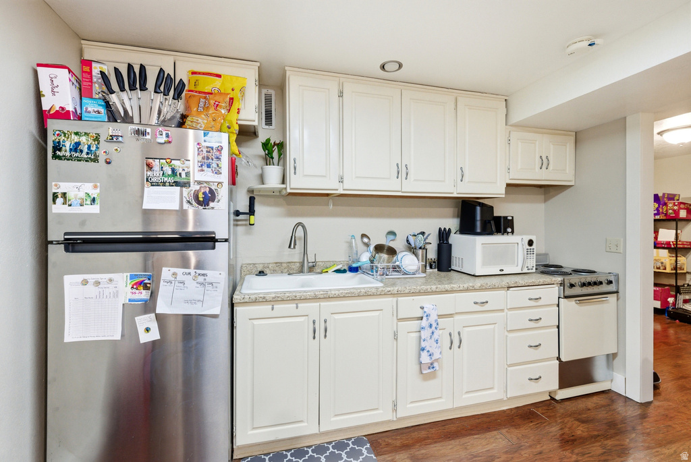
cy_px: 231
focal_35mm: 16
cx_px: 346
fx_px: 307
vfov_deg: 73.9
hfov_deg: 96.7
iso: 3200
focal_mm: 16
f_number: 4
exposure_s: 1/1600
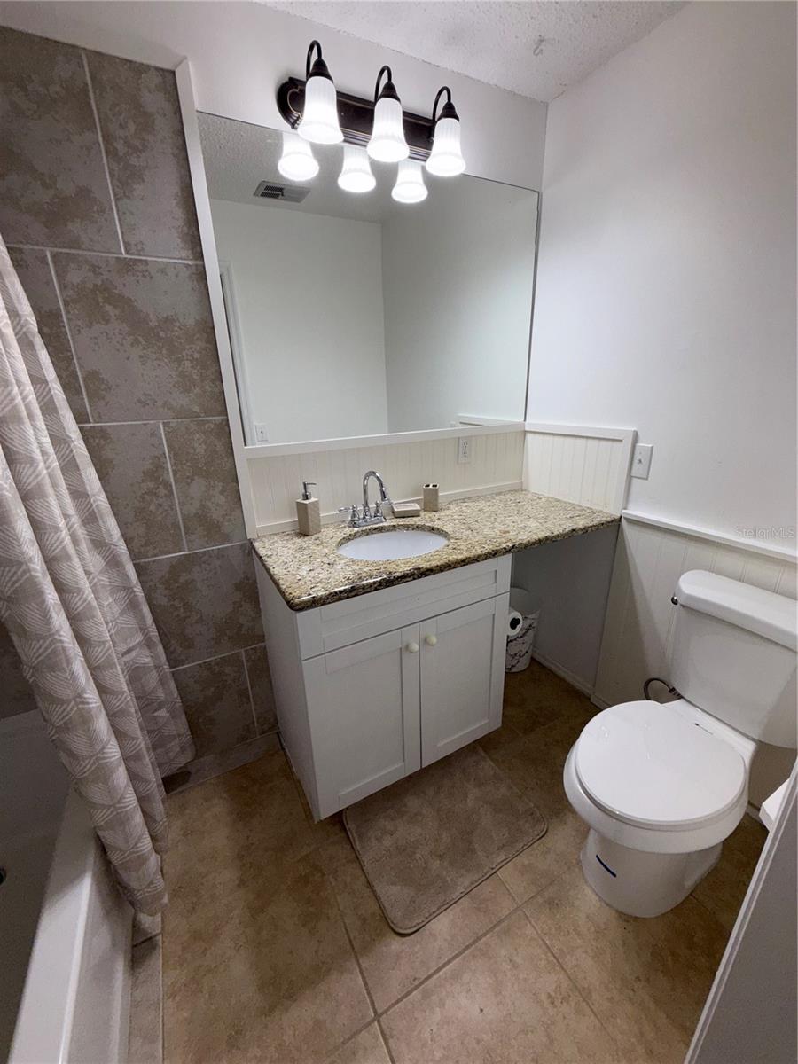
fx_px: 430
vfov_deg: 102.1
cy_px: 532
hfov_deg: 85.7
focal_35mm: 14
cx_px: 399
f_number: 2.2
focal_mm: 2.22
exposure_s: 1/122
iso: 32
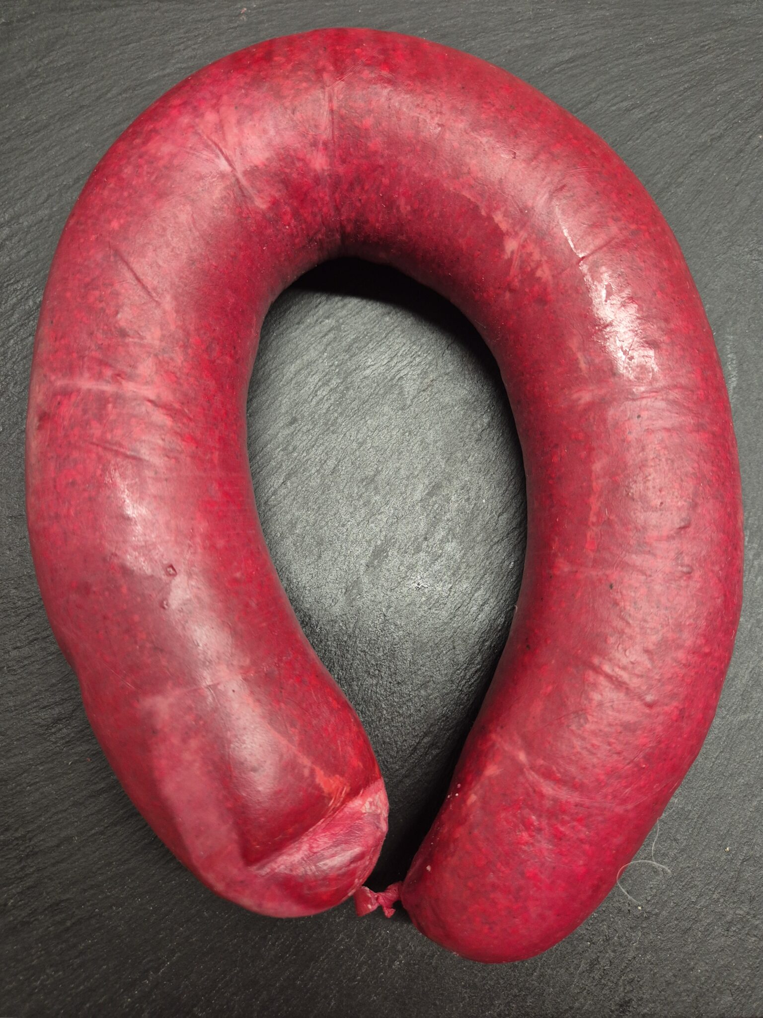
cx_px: 382
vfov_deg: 73.9
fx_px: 676
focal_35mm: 23
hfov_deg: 58.9
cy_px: 509
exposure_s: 1/100
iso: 320
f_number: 1.8
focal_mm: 5.4
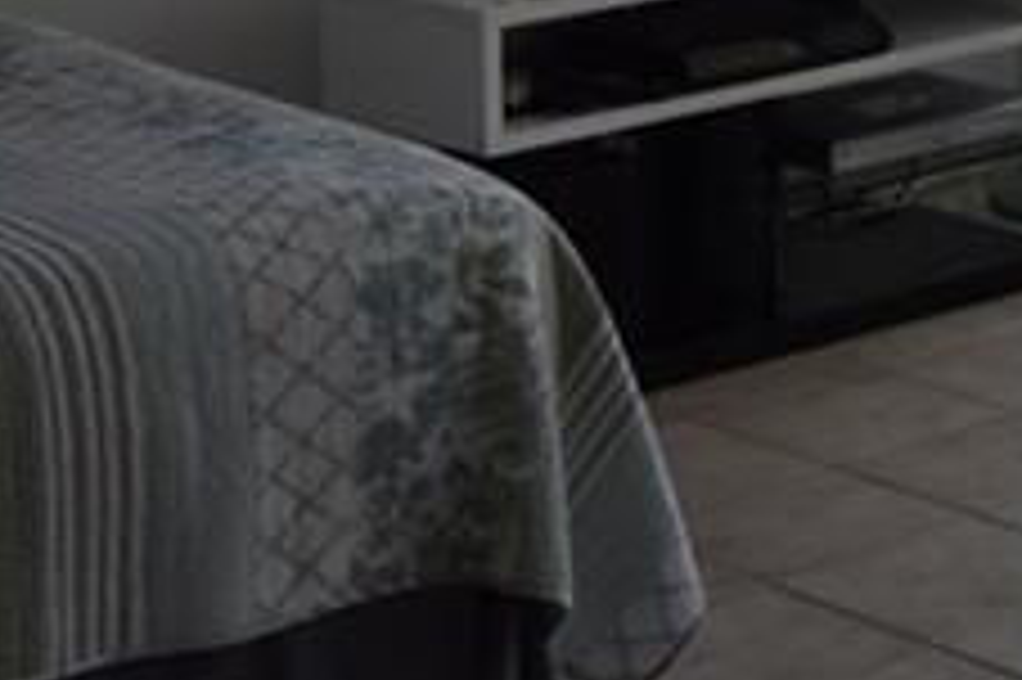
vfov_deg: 11.2
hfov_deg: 15.6
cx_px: 1724
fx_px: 3306
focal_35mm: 117
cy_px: -408
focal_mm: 11
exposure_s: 1/125
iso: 400
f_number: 9
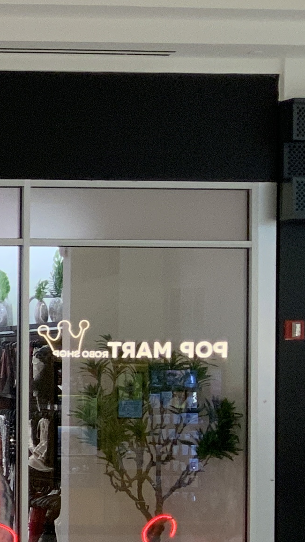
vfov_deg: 19.4
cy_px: 378
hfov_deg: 9.1
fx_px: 1582
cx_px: -581
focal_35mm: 110
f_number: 1.8
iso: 64
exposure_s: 1/60
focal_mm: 3
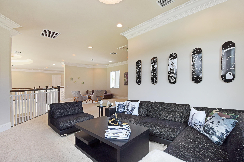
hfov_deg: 100.4
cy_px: 81
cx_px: 122
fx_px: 102
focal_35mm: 15
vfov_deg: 77.3
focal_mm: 10
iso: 100
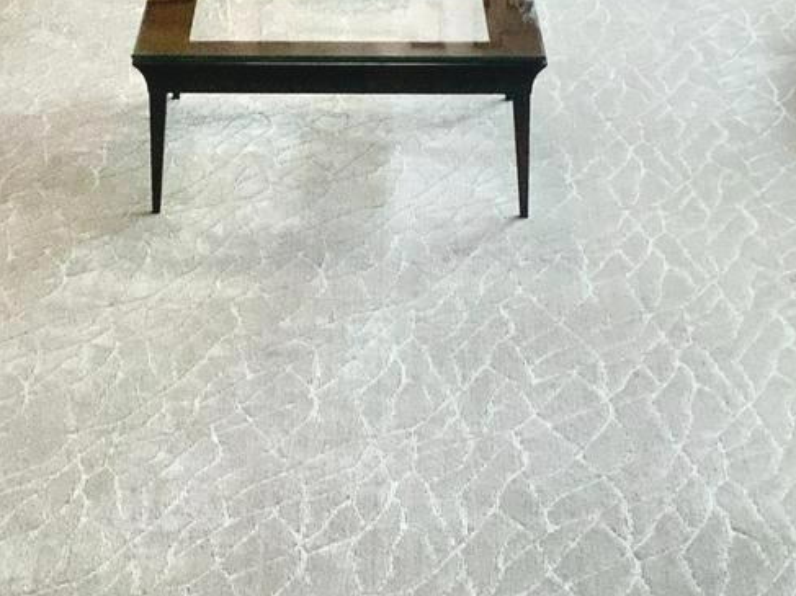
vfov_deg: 11.8
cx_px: 208
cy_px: -199
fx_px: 2805
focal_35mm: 122
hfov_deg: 16.1
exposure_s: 1/60
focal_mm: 3
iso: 100
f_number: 1.8
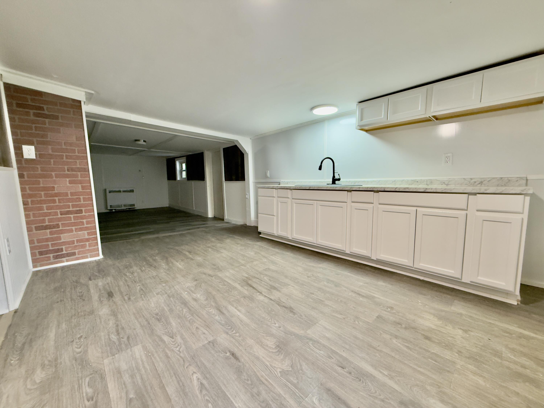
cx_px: 272
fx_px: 220
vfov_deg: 85.7
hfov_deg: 102.1
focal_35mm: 14
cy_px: 204
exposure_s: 1/60
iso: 400
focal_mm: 2.22
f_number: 2.2
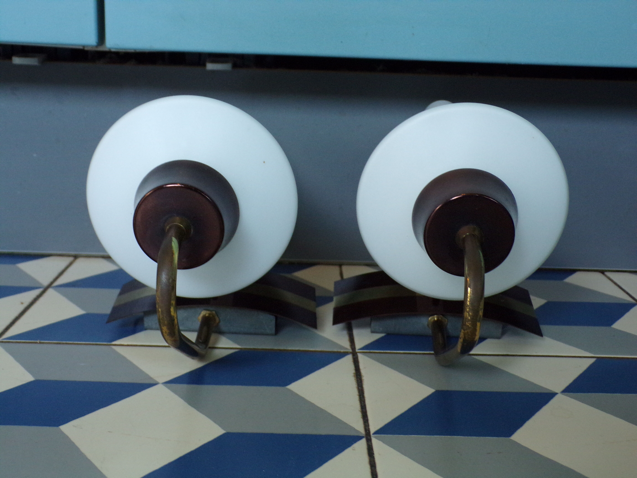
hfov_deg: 44.8
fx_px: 773
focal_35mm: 42
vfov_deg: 34.3
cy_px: 239
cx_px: 318
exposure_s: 1/17
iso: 260
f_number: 3.4
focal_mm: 7.6
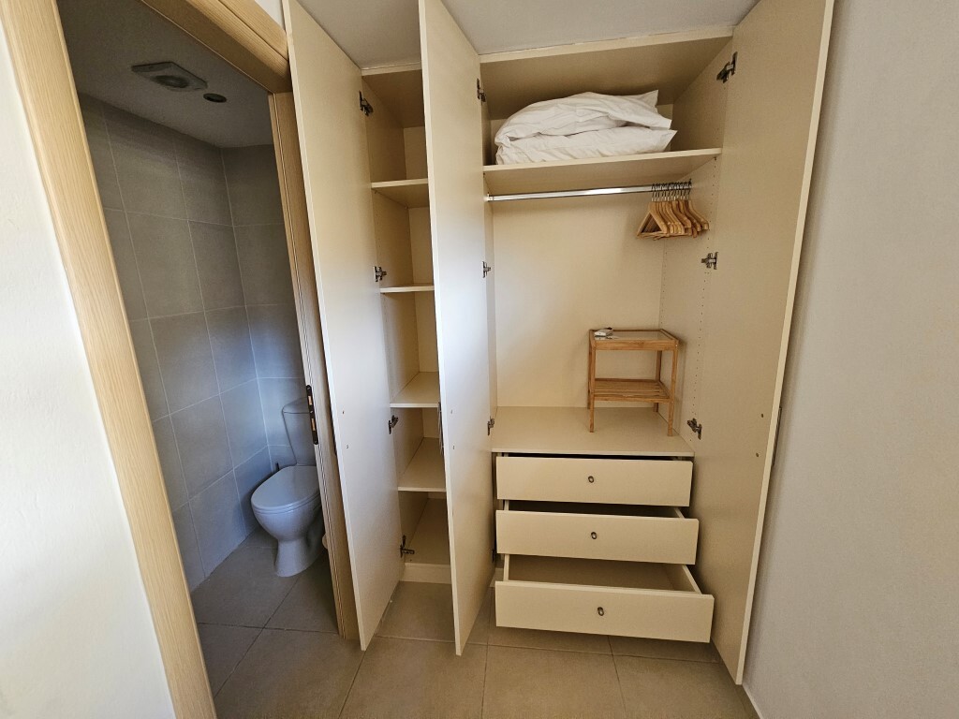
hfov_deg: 106.2
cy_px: 360
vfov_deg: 89.9
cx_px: 480
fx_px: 360
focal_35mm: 13
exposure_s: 1/50
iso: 400
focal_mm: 2.2
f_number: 2.2
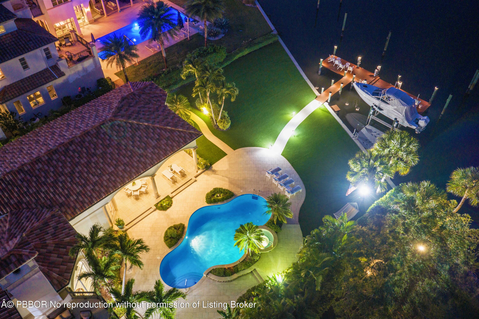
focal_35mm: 28
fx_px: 373
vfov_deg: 46.4
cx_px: 240
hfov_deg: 65.5
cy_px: 160
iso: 800
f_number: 2
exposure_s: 1/1.67
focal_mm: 14.45
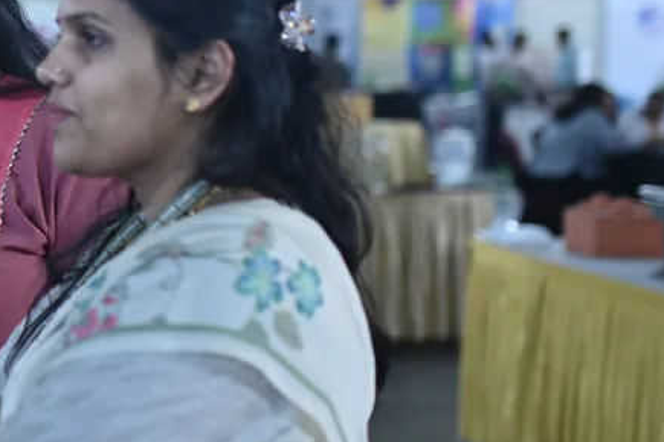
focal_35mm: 103
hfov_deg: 18.1
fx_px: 1900
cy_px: 60
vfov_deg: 13.2
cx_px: -259
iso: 125
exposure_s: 1/160
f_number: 1.8
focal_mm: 35
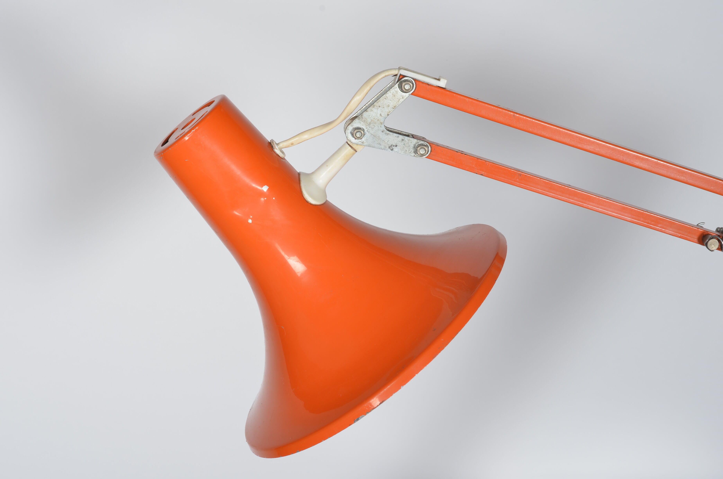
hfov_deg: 27.0
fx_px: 1503
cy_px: 240
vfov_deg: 18.1
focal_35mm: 75
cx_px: 362
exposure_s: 1/125
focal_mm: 50
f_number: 11
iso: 100
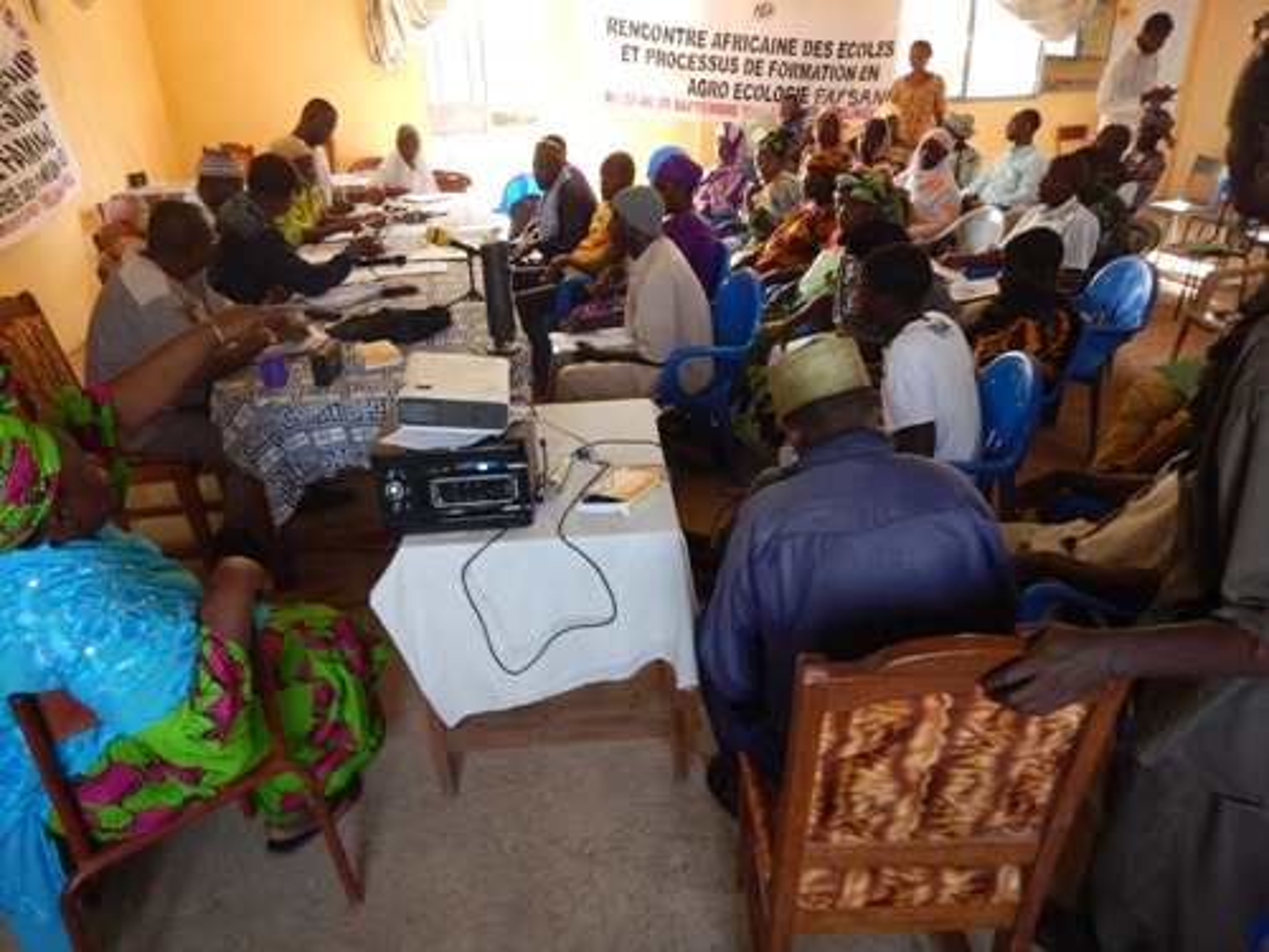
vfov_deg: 56.8
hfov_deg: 71.6
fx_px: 880
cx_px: 634
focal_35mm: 24
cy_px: 476
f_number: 2.8
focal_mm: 4.3
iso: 280
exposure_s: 1/30
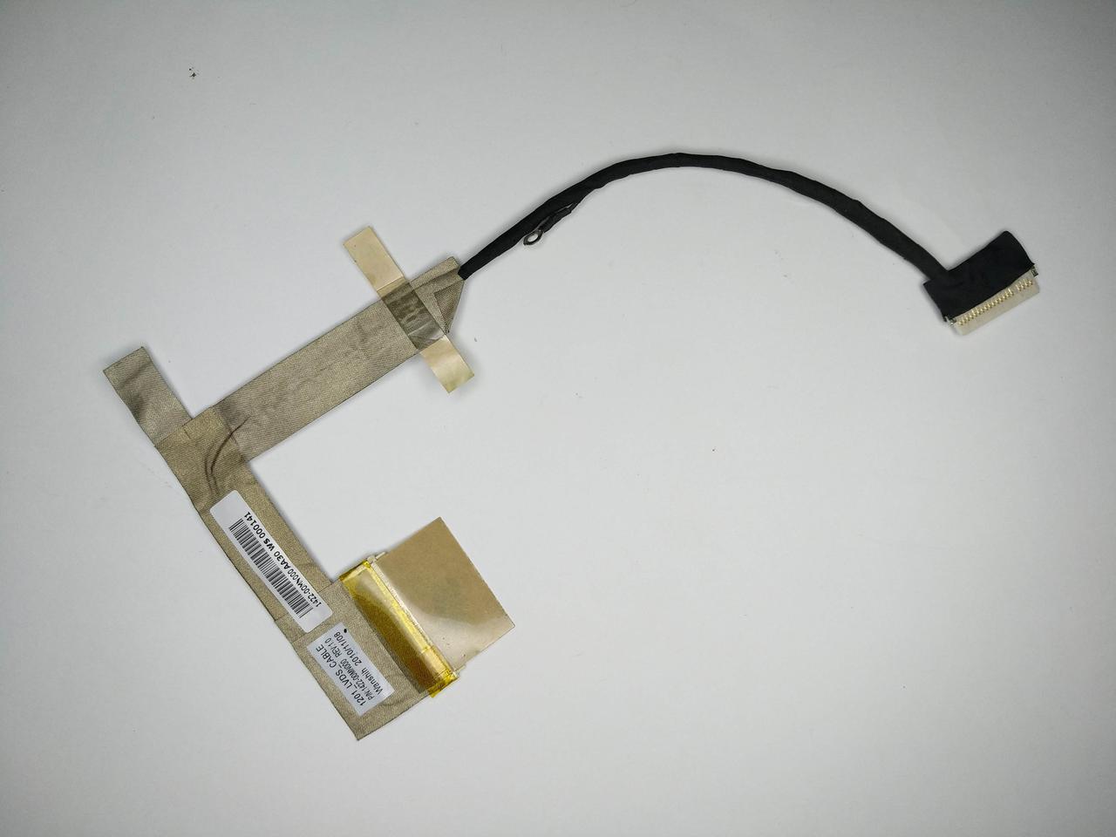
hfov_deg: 76.4
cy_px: 418
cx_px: 558
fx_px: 709
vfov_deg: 61.1
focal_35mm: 22
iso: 125
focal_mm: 3.81
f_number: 2.2
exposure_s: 1/100
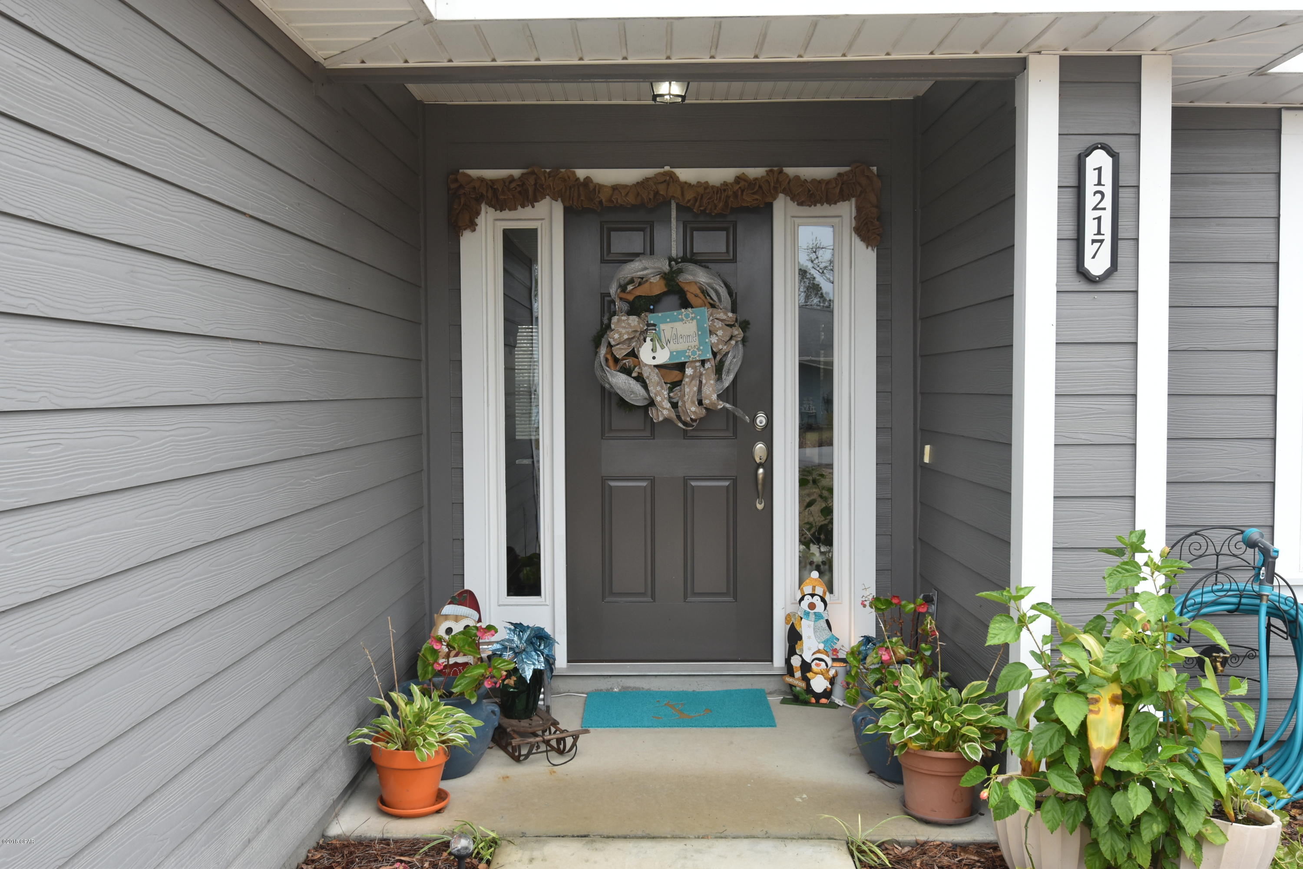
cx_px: 652
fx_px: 1195
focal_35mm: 33
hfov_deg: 57.2
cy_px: 434
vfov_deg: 40.0
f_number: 6.3
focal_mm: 22
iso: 400
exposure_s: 1/160
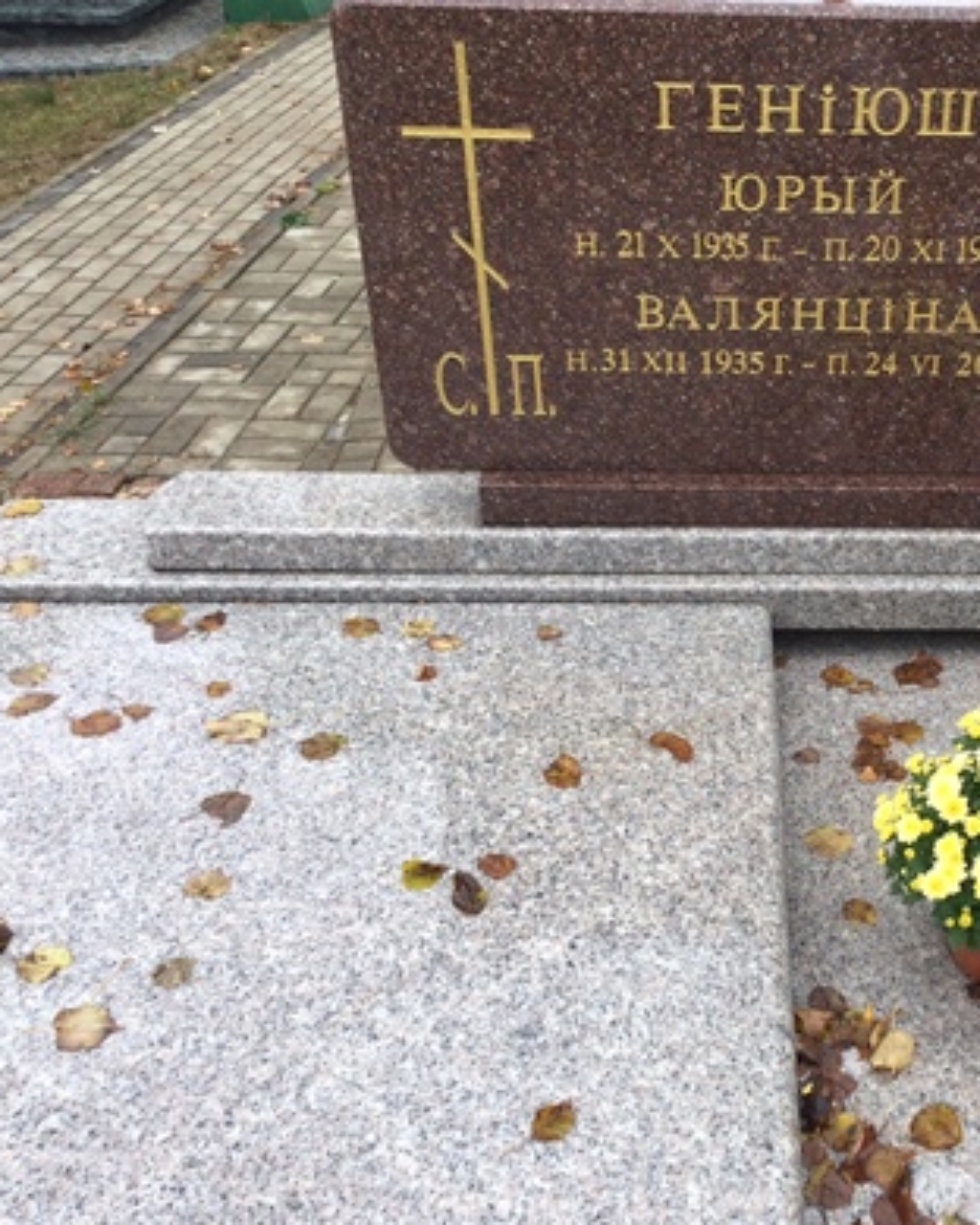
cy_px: 619
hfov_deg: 35.2
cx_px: 804
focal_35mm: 41
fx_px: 1486
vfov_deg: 44.8
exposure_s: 1/100
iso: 32
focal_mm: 3.3
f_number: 2.4
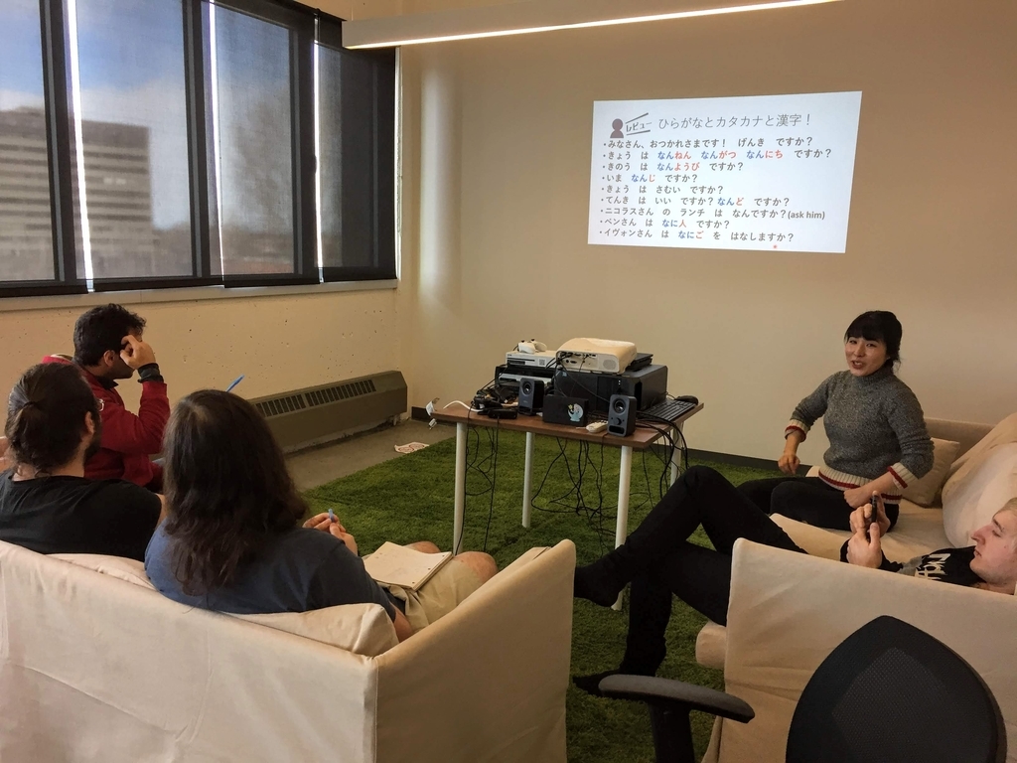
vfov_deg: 48.2
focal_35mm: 29
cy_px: 382
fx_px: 852
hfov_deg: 61.7
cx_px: 508
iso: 32
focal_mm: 4.15
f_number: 2.2
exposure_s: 1/30
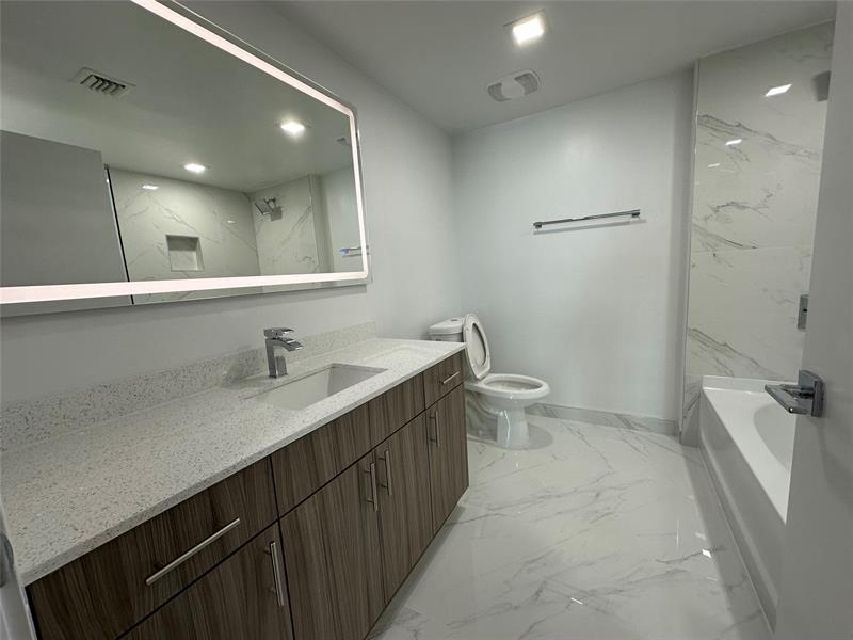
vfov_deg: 85.7
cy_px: 320
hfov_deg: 102.1
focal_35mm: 14
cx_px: 426
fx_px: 345
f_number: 2.2
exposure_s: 1/120
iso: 100
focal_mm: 2.22
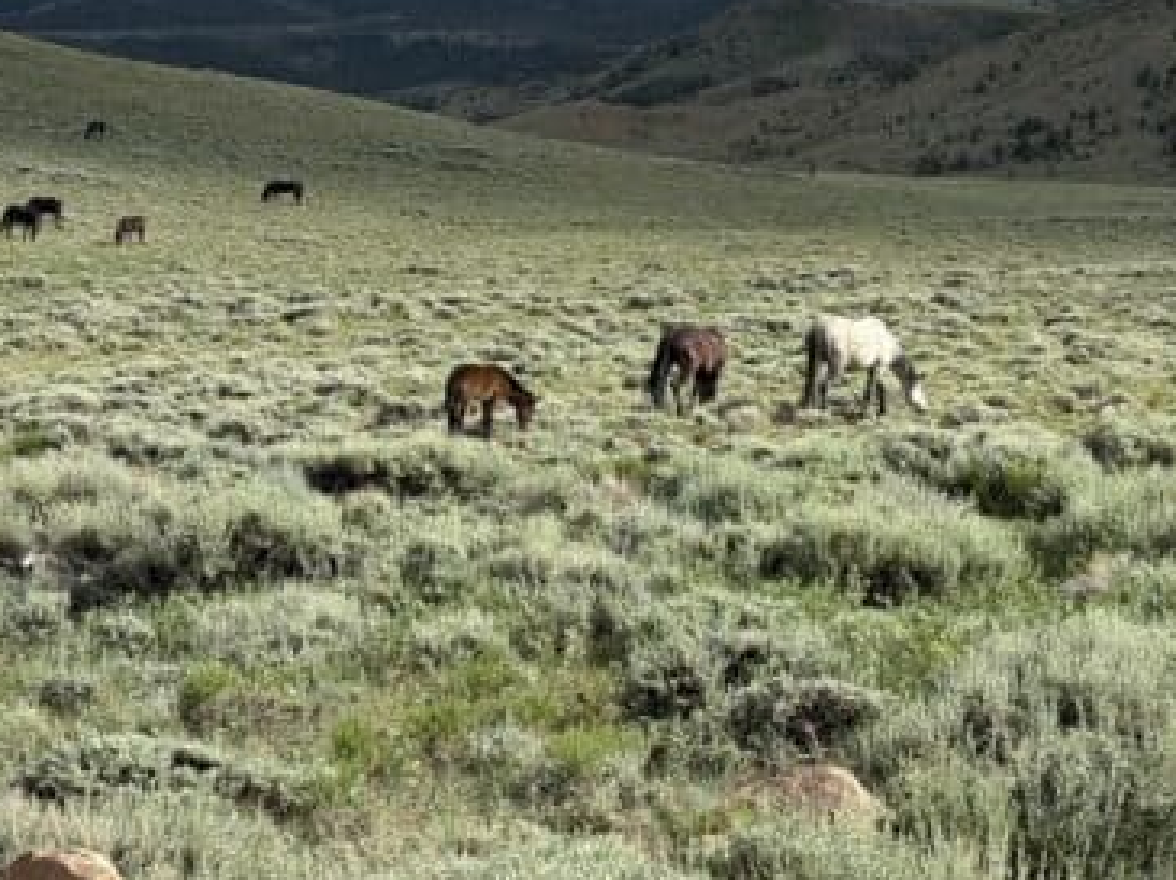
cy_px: 245
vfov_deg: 18.5
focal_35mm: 79
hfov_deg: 24.7
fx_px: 2681
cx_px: 738
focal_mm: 6.76
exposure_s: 1/5587
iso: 100
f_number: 1.78
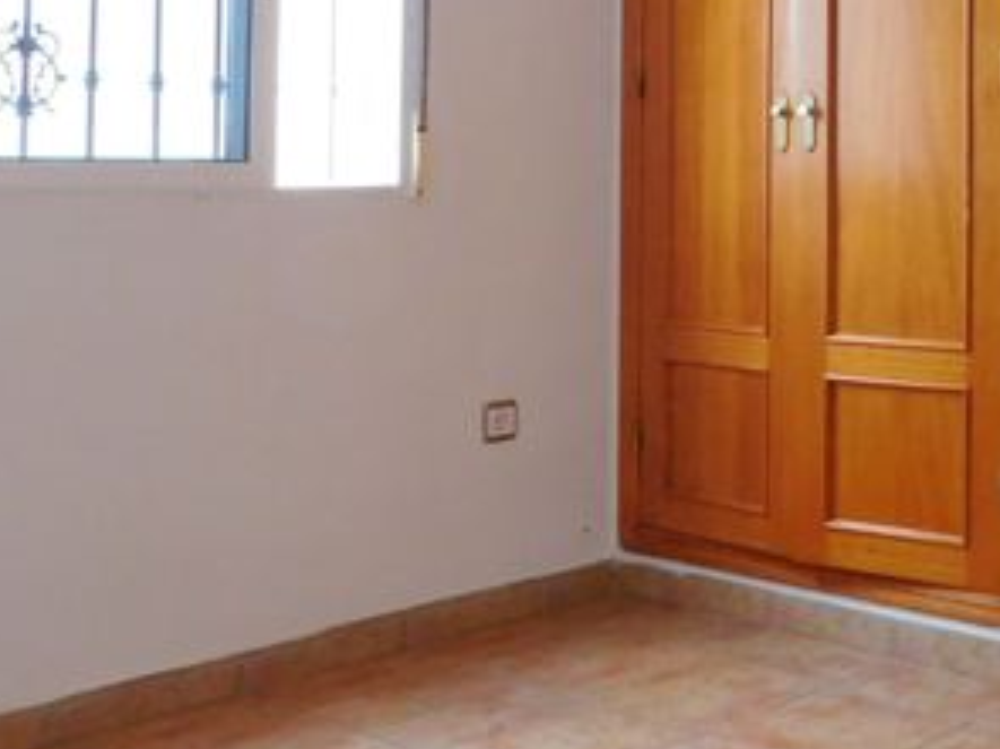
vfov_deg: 26.0
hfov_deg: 32.1
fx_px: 1588
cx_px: 1005
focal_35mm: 55
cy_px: 125
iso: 200
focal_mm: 4
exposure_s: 1/30
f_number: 3
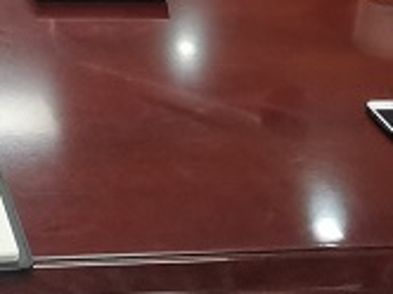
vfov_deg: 13.5
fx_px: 930
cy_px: -400
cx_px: -137
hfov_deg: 21.3
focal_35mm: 82
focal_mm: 2.26
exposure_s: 1/50
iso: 200
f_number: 2.2
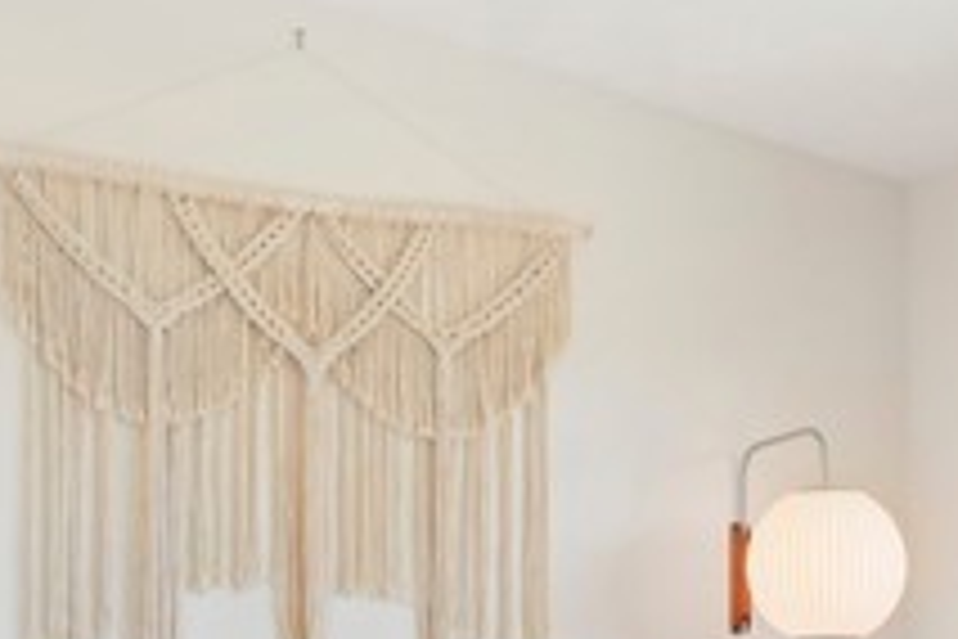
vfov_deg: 20.8
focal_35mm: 63
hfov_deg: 31.2
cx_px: 738
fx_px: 1676
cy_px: 648
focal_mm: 21
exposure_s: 1/30
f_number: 8
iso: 320
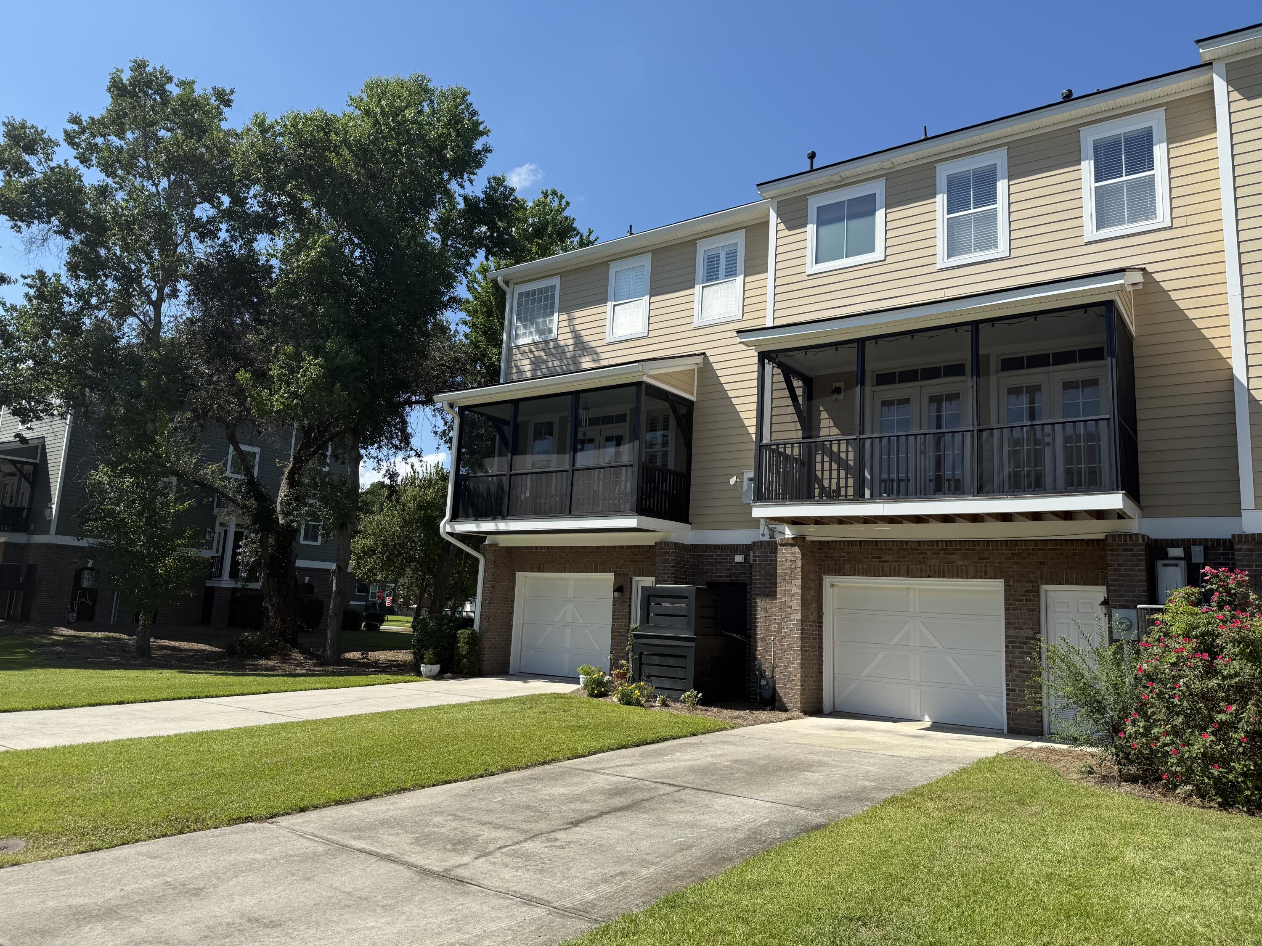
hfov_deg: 71.6
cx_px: 631
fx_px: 875
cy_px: 473
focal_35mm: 24
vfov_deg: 56.8
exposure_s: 1/4167
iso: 80
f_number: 1.78
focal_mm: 6.76
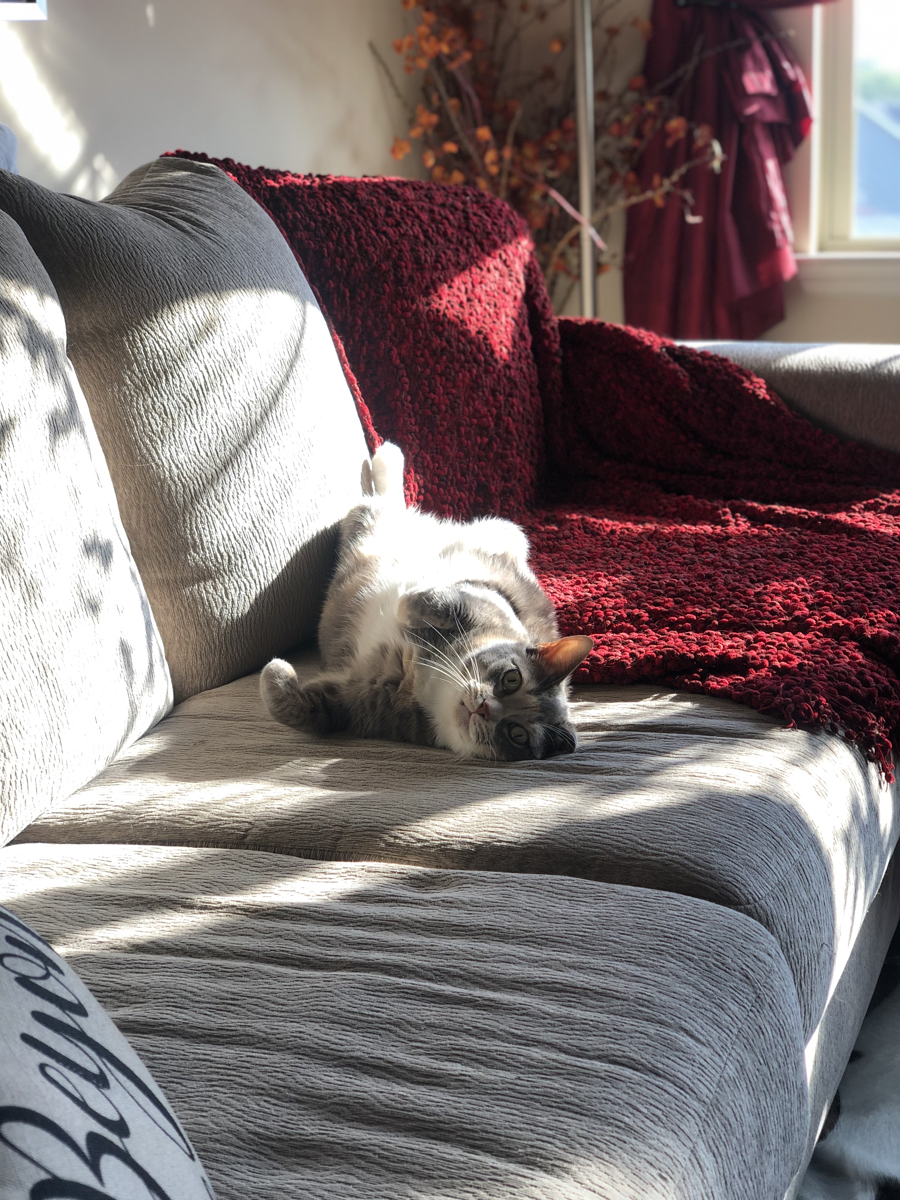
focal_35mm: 52
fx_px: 1803
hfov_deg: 28.0
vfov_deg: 36.8
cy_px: 600
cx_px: 450
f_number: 2.4
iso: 20
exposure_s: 1/60
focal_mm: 6
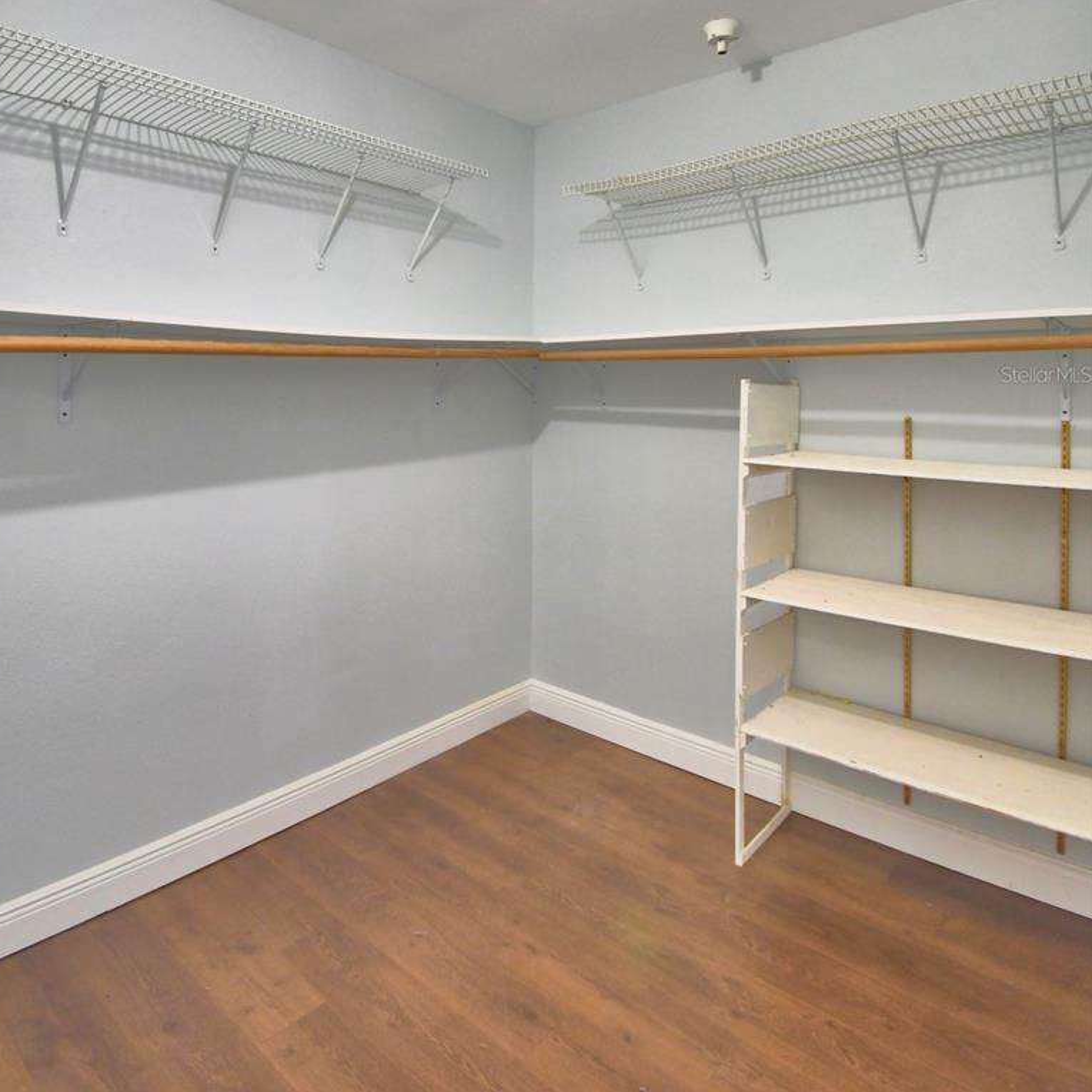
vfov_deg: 72.8
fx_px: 714
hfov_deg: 74.8
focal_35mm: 20
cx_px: 525
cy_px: 374
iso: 450
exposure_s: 1/30
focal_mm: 10
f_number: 4.5
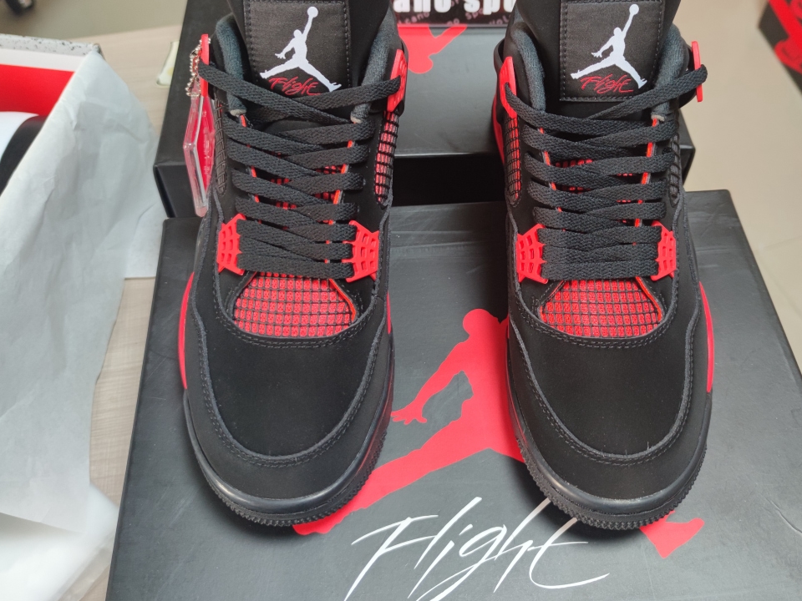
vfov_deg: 43.6
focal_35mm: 32
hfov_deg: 56.7
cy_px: 209
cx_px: 447
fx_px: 741
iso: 170
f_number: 1.69
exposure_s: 1/53
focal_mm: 6.72
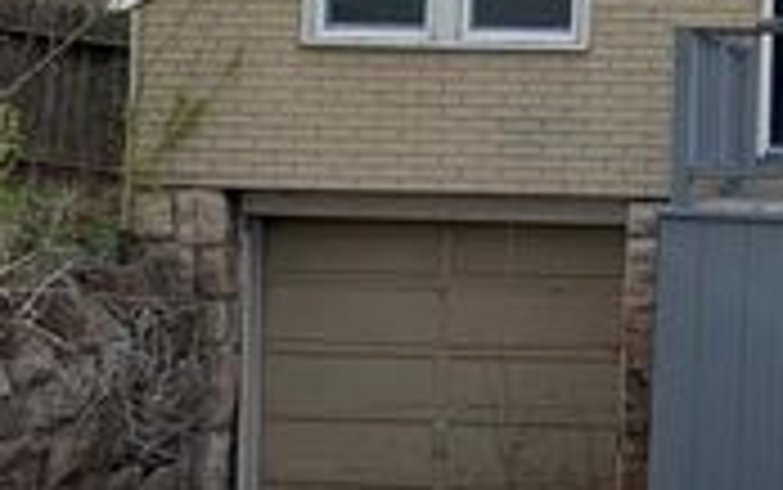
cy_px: 56
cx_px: 765
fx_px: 1687
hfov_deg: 25.0
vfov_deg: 16.3
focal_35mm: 79
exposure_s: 1/2114
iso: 25
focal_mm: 4.25
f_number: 1.8
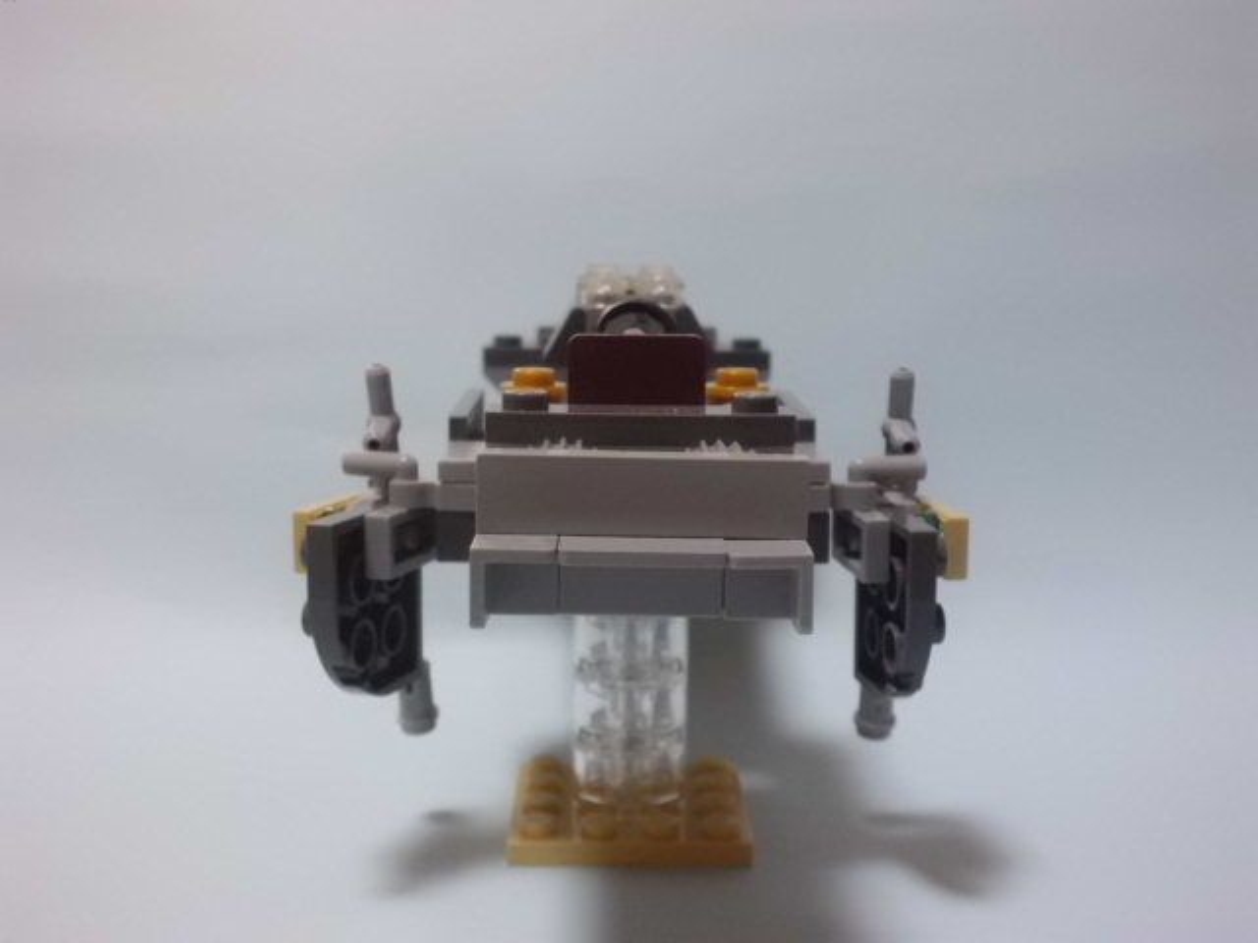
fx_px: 1708
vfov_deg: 30.9
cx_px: 629
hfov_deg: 40.4
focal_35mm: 47
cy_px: 472
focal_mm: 8.3
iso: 400
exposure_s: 1/20
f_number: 3.4
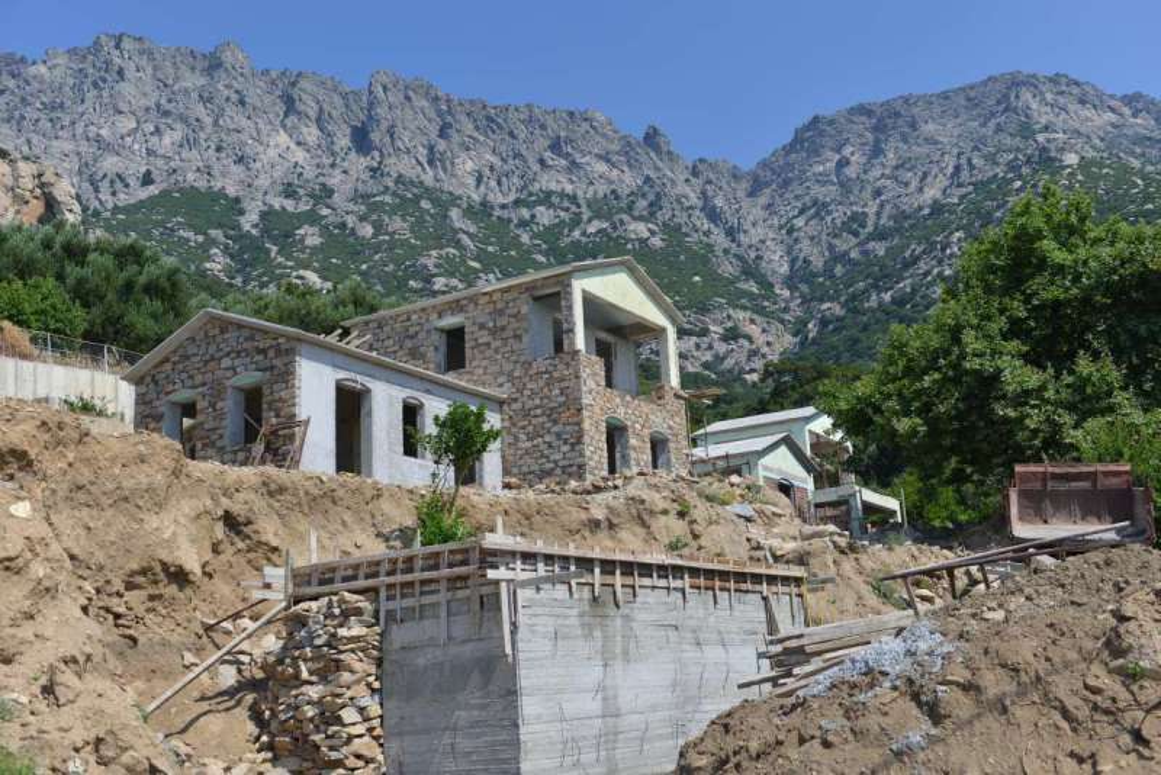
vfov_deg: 35.1
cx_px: 580
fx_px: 1226
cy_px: 388
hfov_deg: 50.7
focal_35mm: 38
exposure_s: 1/200
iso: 100
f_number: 5.6
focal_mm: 38
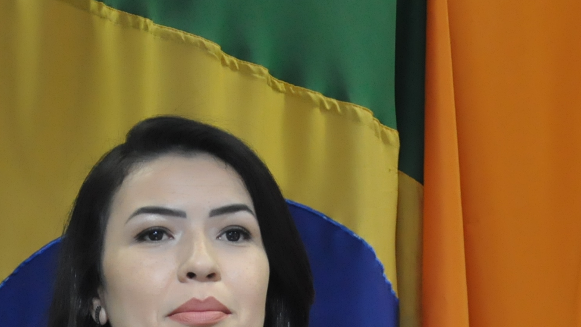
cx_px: 194
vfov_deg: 5.0
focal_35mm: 241
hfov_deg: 8.9
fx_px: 3714
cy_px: 365
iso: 2000
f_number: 5.3
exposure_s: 1/80
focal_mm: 70
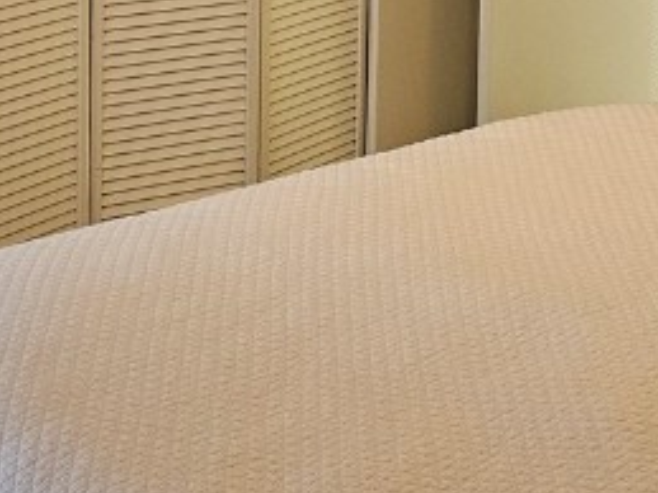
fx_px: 1729
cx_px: 79
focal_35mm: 91
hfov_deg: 21.1
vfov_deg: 15.0
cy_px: -262
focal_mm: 6.3
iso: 320
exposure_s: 1/120
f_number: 1.7
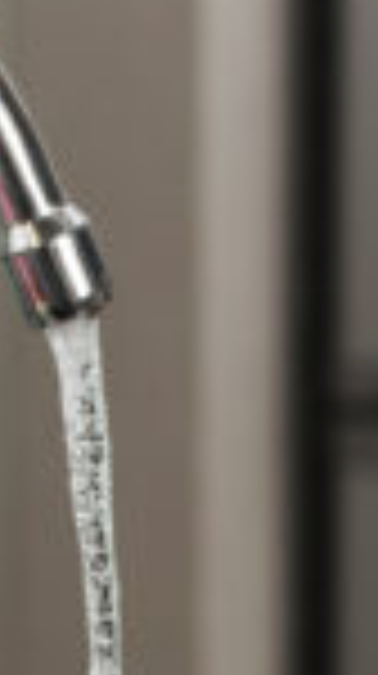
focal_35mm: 308
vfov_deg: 7.0
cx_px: 580
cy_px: 630
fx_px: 5507
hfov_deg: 3.9
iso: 160
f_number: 3.2
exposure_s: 1/160
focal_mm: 55
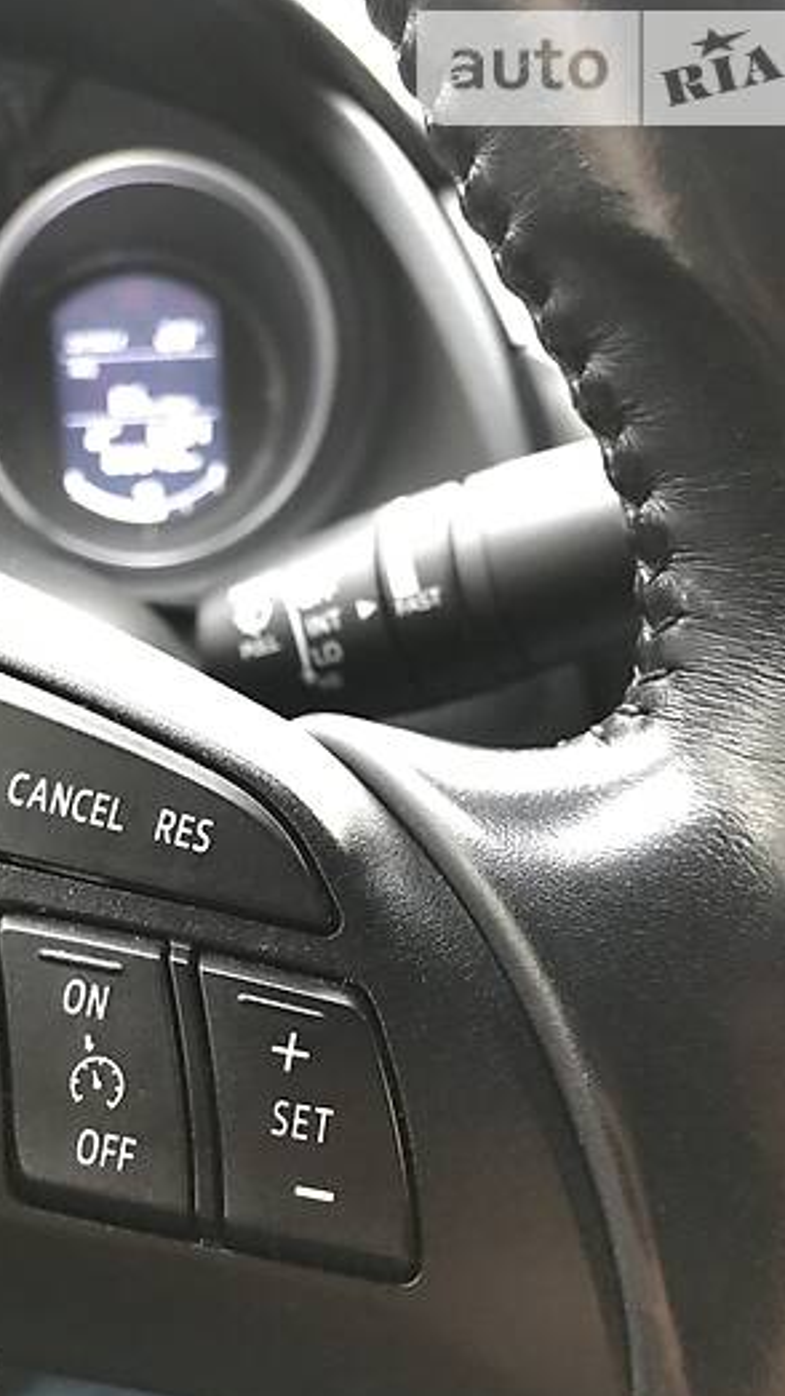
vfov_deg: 56.5
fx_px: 1296
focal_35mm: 35
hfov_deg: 33.3
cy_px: 779
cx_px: 240
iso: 80
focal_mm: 4
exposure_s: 1/5
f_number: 1.8
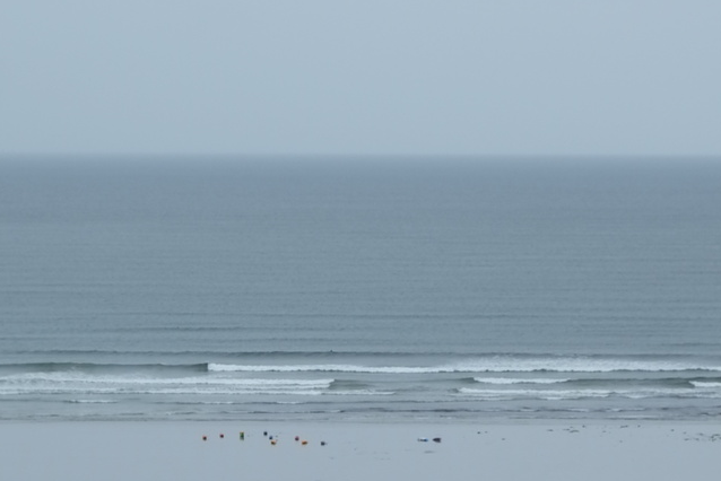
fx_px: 4167
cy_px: 327
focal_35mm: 208
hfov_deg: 9.9
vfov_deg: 6.6
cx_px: 302
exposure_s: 1/250
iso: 200
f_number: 8
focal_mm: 55
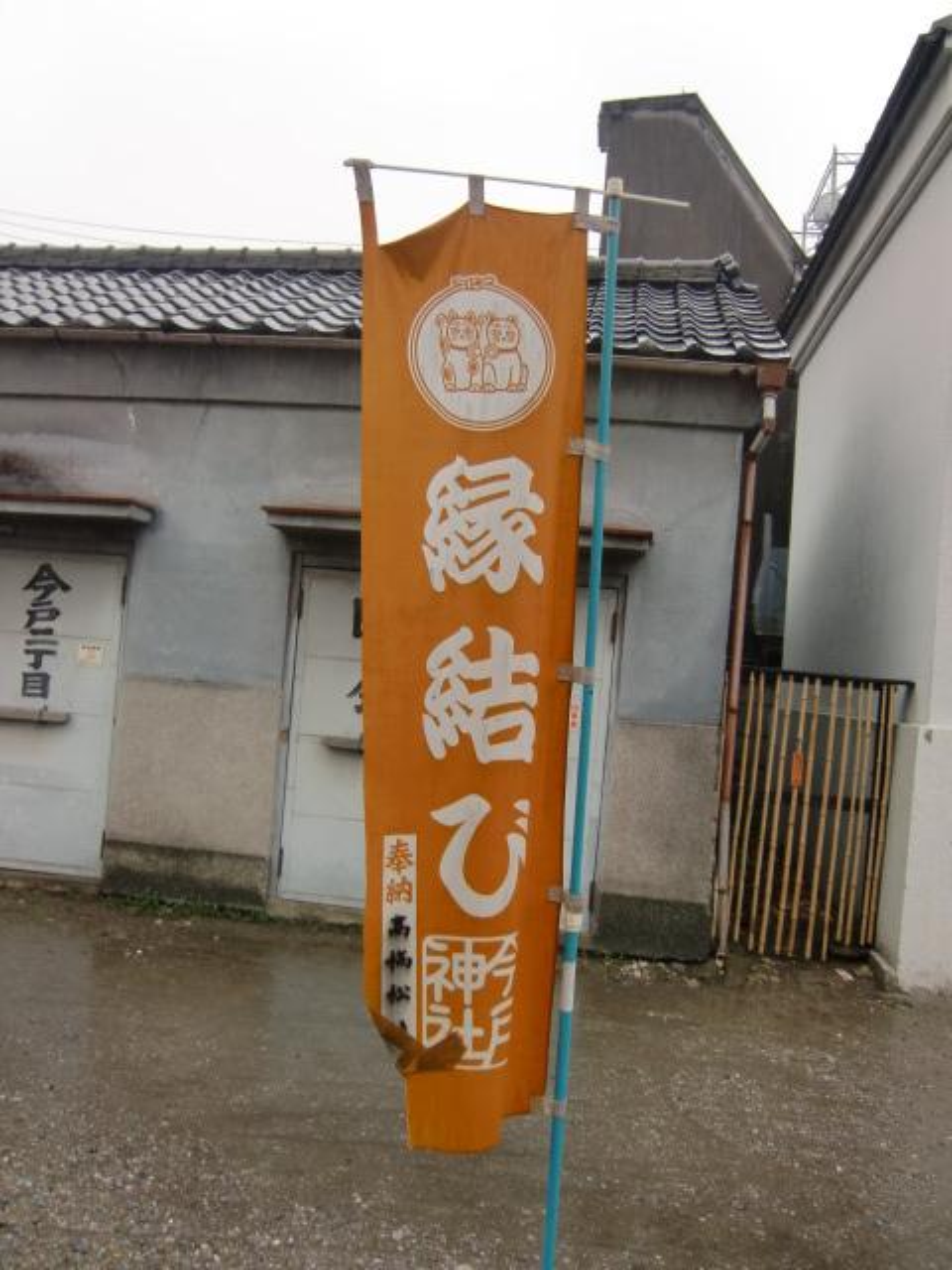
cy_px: 635
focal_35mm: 29
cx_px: 476
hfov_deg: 48.2
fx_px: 1063
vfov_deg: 61.7
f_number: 3.5
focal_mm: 5.2
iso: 64
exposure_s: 1/60
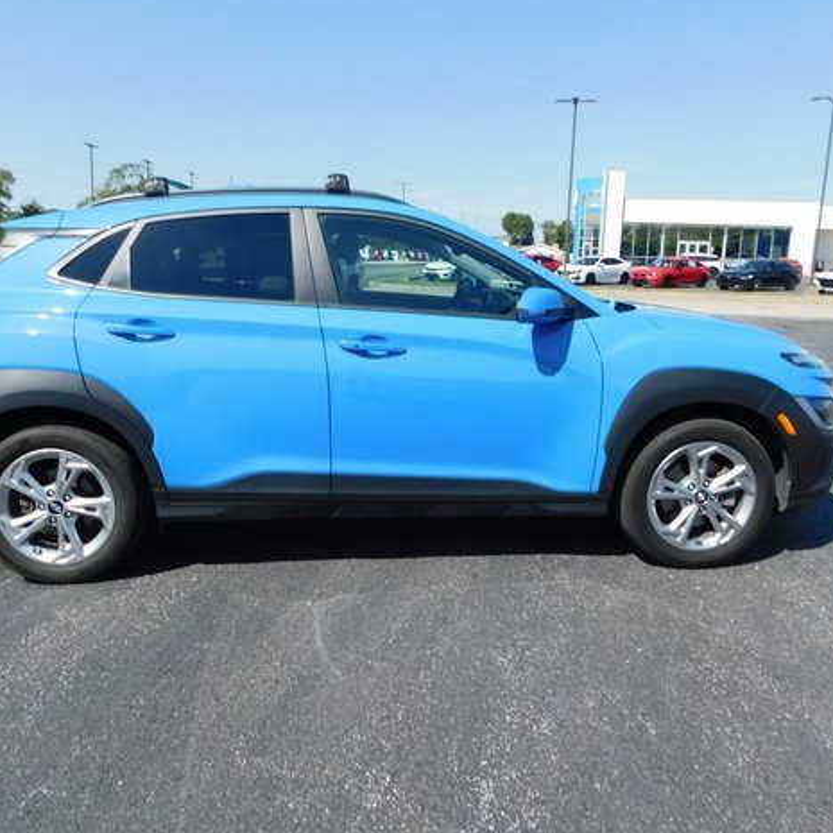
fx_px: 762
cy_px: 405
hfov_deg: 57.3
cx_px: 399
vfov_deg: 57.3
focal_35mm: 28
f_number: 6
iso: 125
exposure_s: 1/400
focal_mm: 4
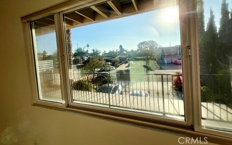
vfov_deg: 77.7
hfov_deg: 105.3
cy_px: 57
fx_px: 89
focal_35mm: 14
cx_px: 115
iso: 32
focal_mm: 1.57
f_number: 1.8
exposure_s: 1/2421
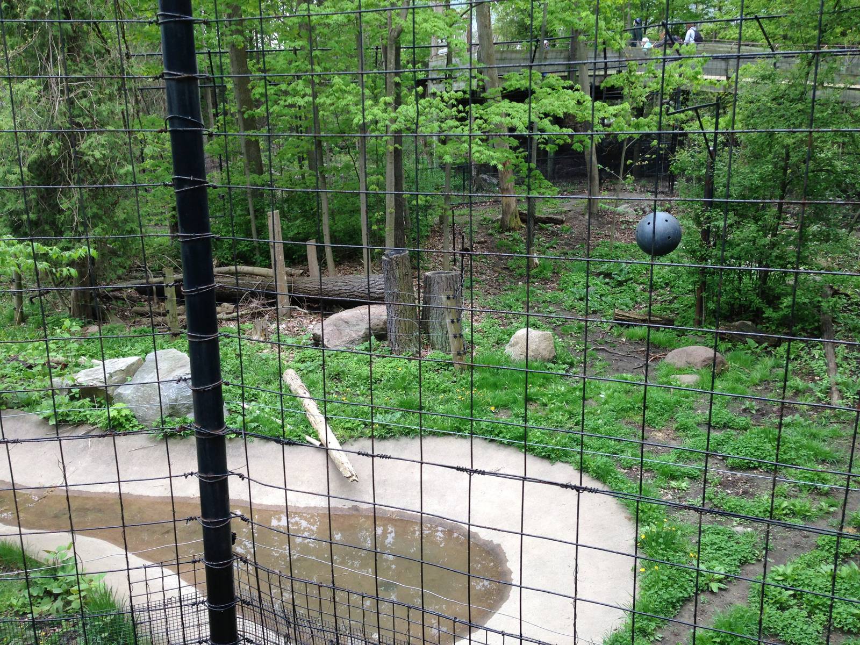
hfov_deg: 55.4
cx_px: 430
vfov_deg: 42.9
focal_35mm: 33
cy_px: 322
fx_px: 820
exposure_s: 1/120
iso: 80
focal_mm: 4.13
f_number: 2.4
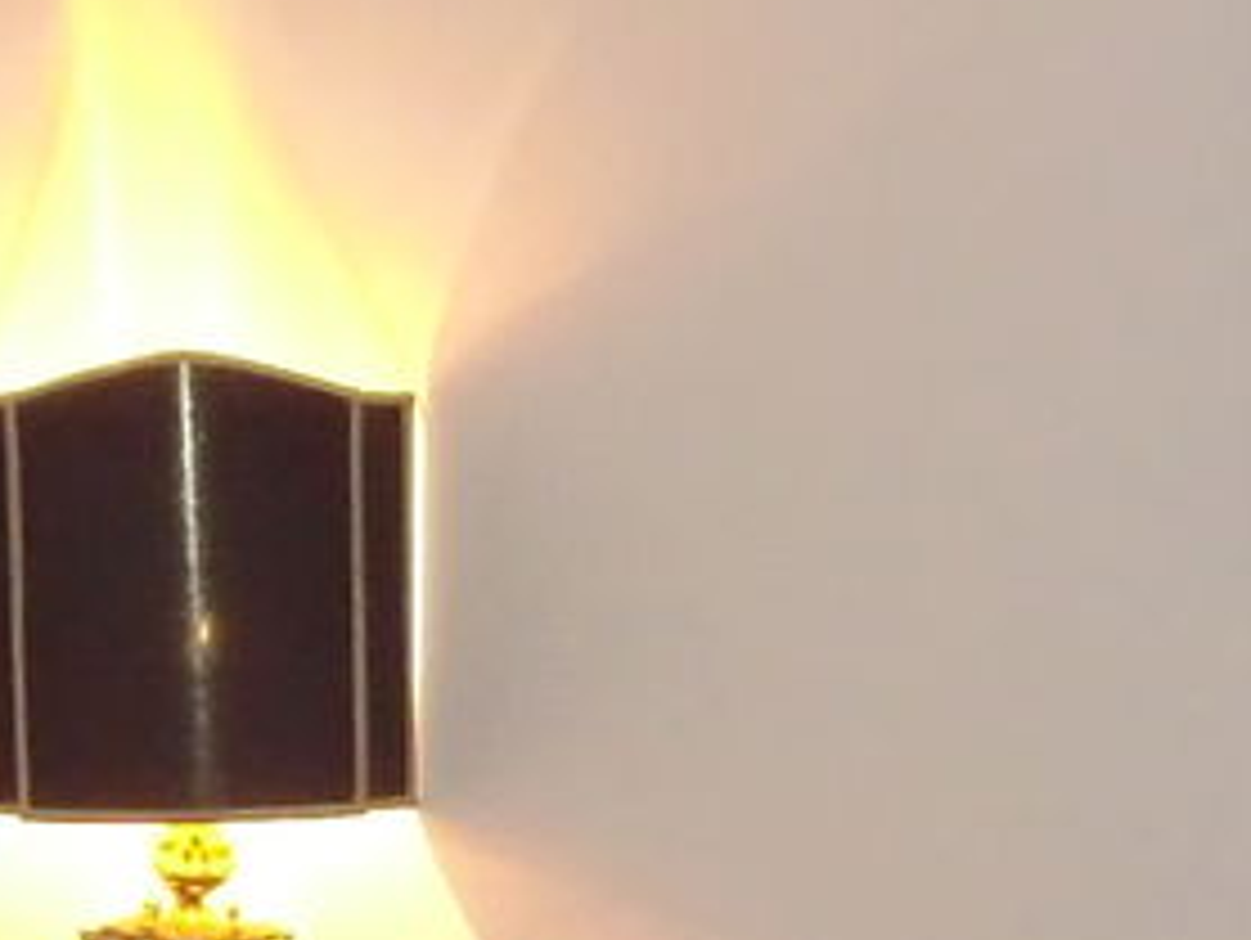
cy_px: 900
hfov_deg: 12.3
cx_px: 612
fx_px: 5823
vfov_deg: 9.2
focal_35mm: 161
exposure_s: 1/60
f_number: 2.6
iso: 400
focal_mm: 4.9
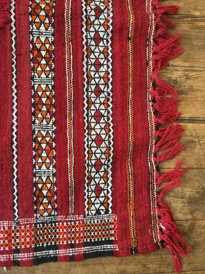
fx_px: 229
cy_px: 137
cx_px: 102
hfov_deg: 48.2
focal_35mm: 29
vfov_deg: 61.7
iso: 125
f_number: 2.2
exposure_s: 1/33
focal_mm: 4.15
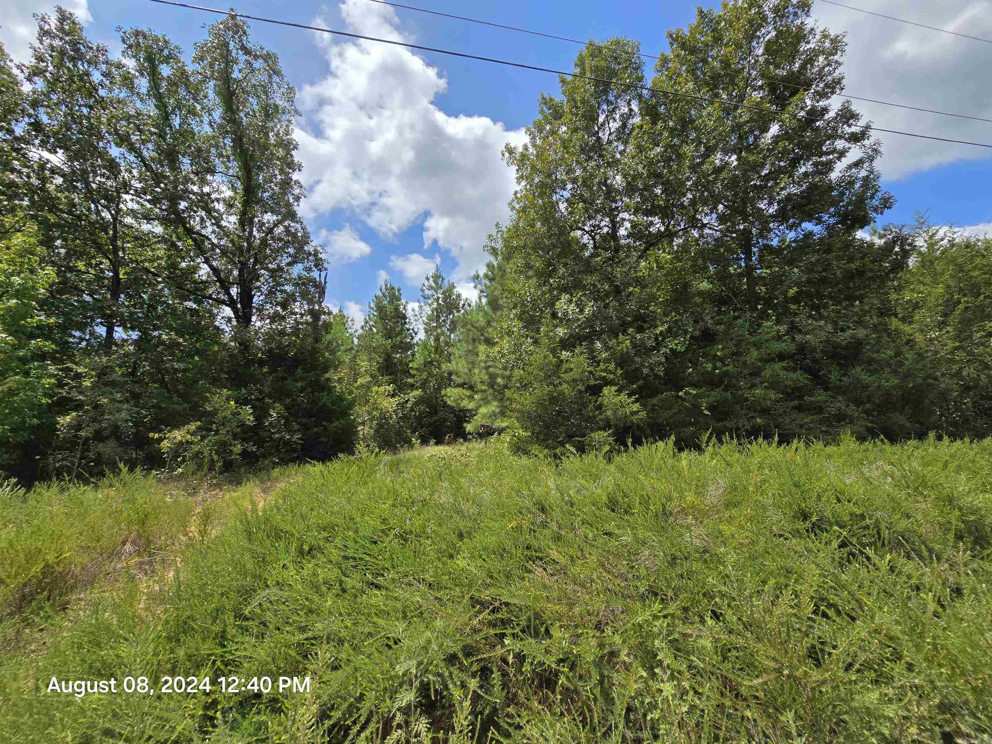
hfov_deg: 106.2
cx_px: 496
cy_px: 372
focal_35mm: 13
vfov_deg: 89.9
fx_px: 373
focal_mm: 2.2
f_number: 2.2
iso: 50
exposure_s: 1/3160
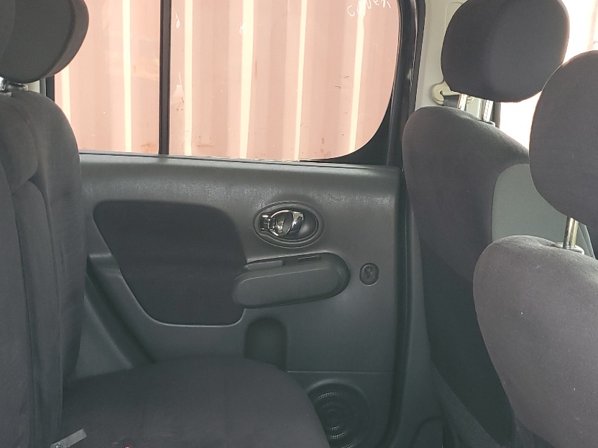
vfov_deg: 28.8
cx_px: 290
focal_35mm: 50
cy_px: 314
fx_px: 864
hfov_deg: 38.2
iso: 62
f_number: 1.5
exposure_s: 1/120
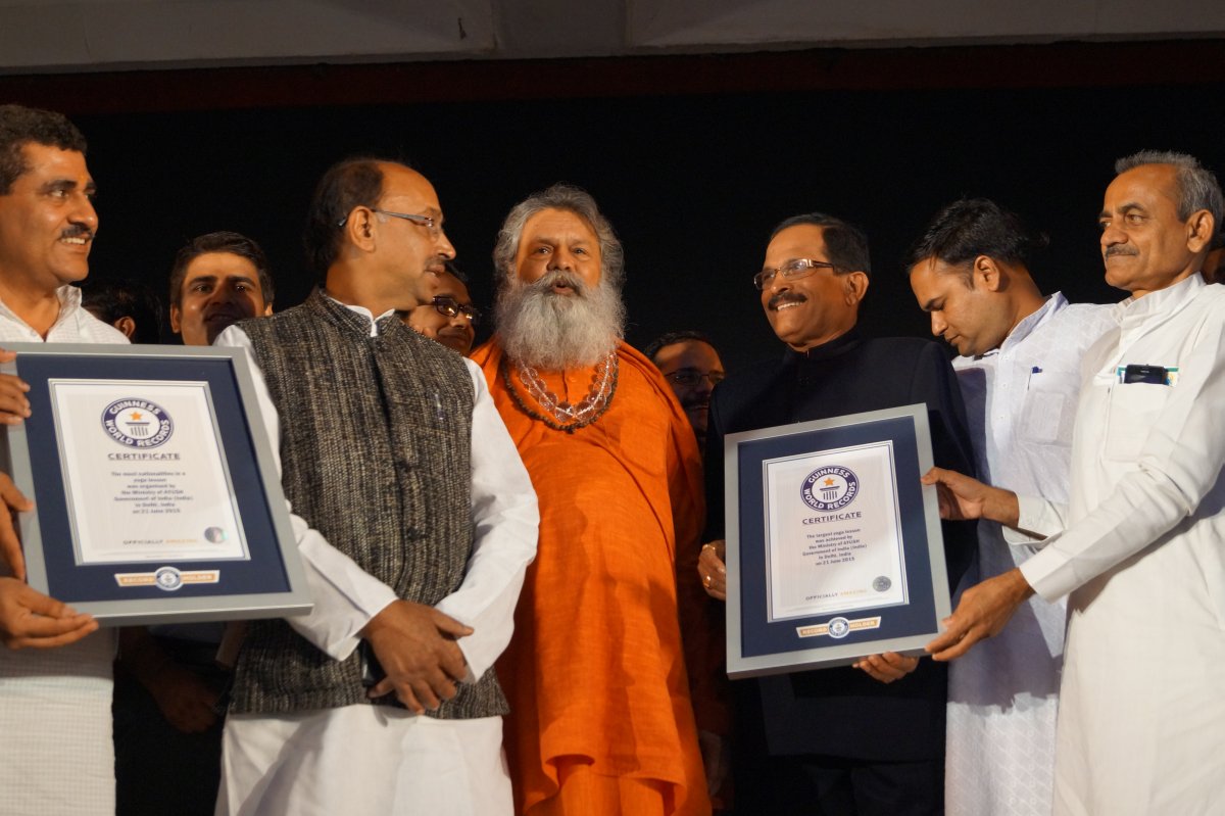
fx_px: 1531
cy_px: 408
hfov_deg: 43.6
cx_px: 612
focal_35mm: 45
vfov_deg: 29.8
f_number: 4.5
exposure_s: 1/160
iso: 1600
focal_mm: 30
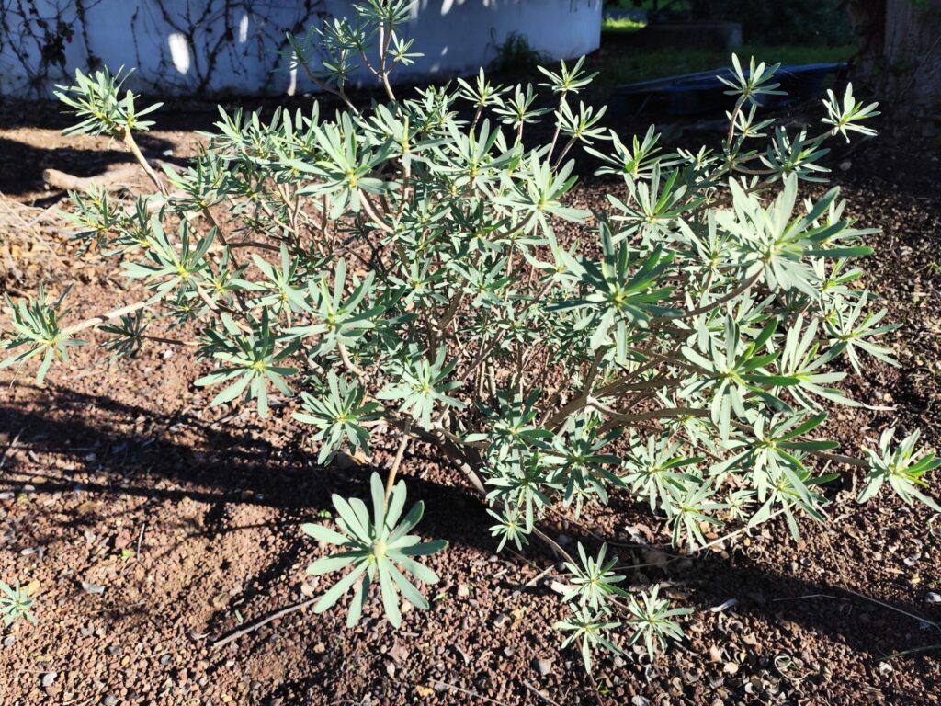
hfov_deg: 73.9
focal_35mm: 23
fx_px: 625
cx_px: 470
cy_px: 353
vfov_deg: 58.9
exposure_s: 1/423
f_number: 1.65
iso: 50
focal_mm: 6.19
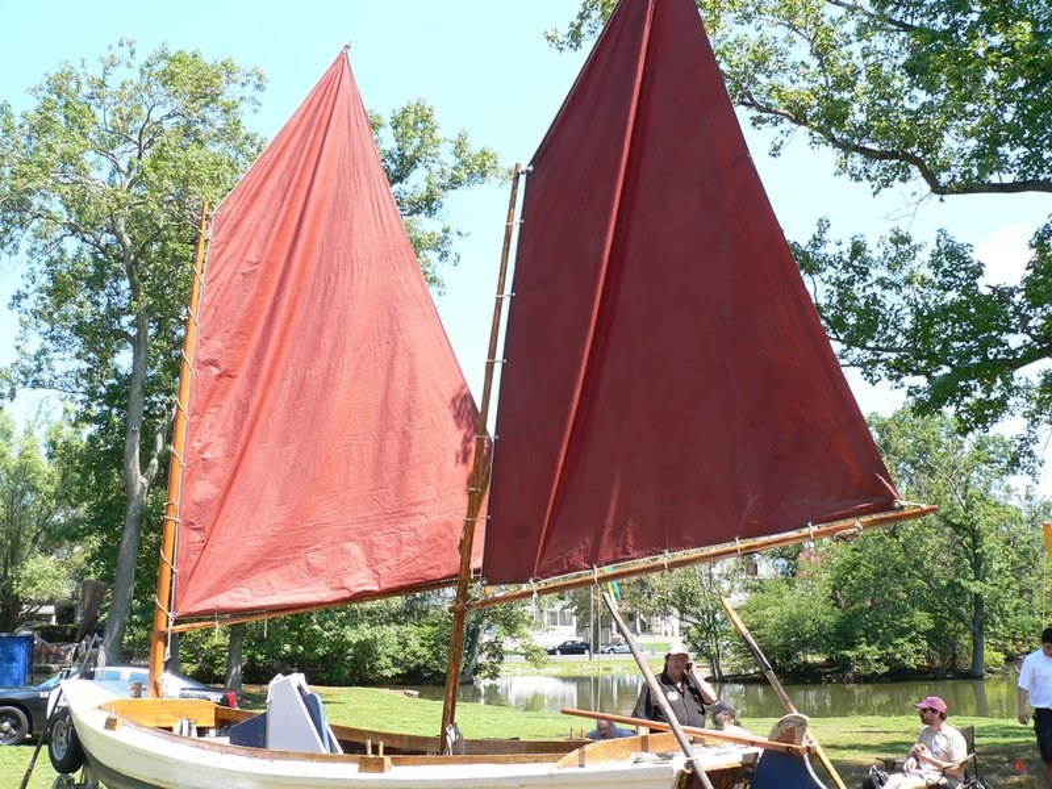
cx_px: 526
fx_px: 1094
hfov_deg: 51.4
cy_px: 394
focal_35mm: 36
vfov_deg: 39.7
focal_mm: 6
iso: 80
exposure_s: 1/125
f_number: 4
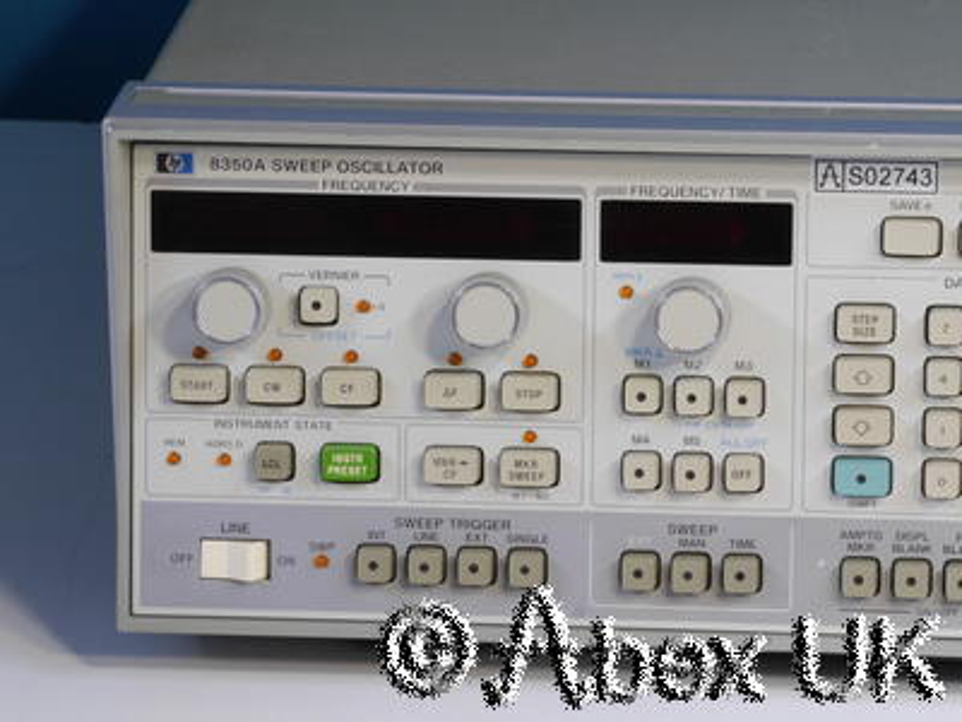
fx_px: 5669
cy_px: 361
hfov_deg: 9.7
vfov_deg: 7.3
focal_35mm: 204
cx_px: 481
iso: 800
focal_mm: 102
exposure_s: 1/2
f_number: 22
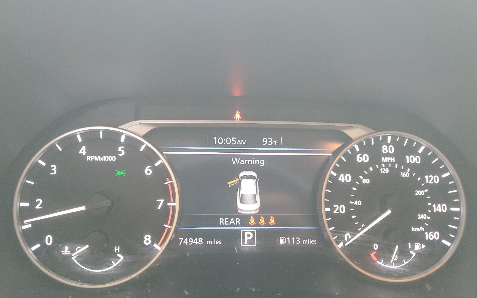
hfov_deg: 66.5
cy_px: 171
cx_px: 240
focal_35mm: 28
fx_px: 364
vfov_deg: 44.4
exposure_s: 1/60.2
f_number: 1.5
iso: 264
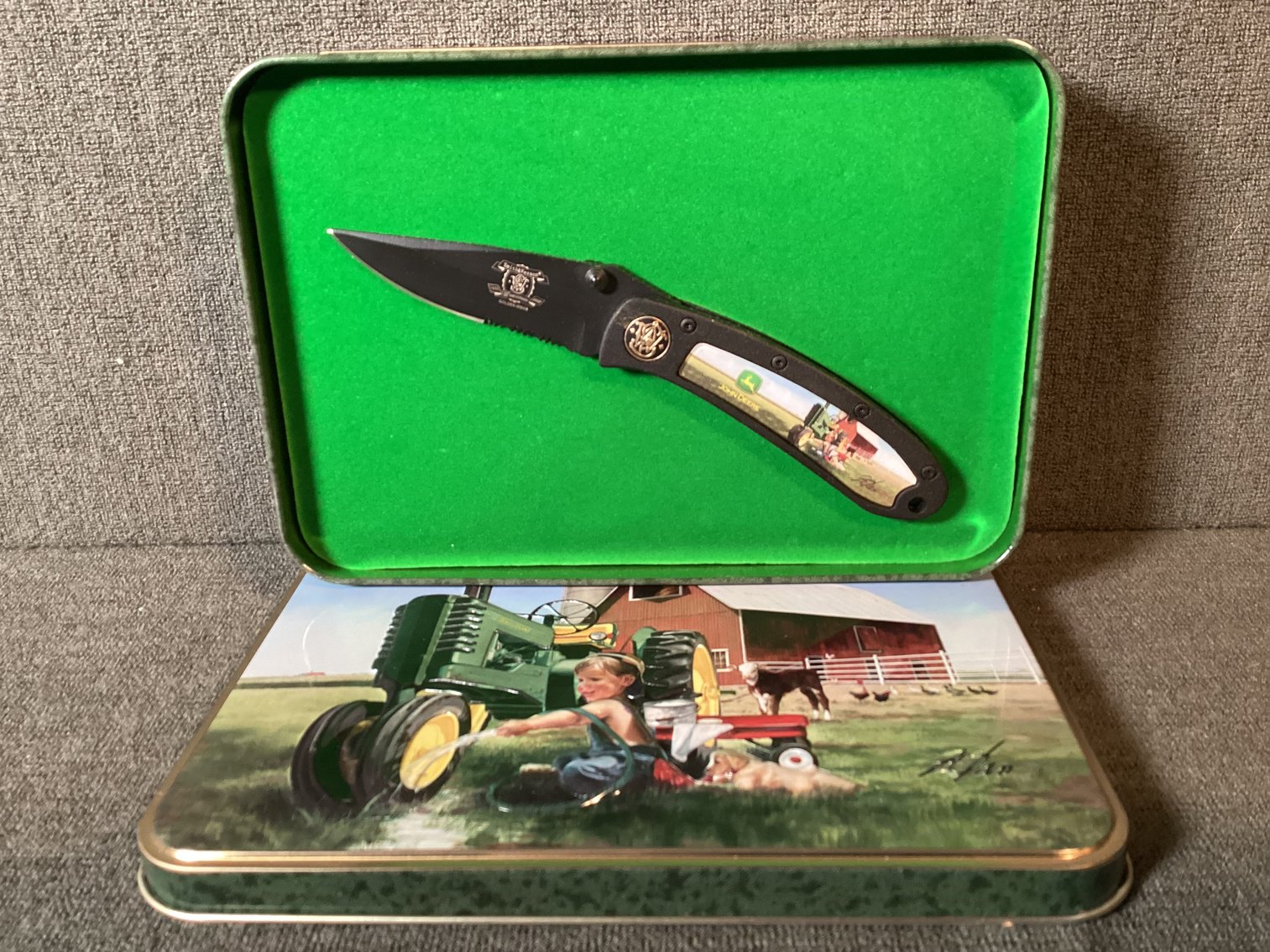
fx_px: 1137
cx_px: 635
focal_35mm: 31
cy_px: 476
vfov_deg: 45.4
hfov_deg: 58.3
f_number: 2.4
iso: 320
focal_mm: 3.3
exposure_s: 1/50
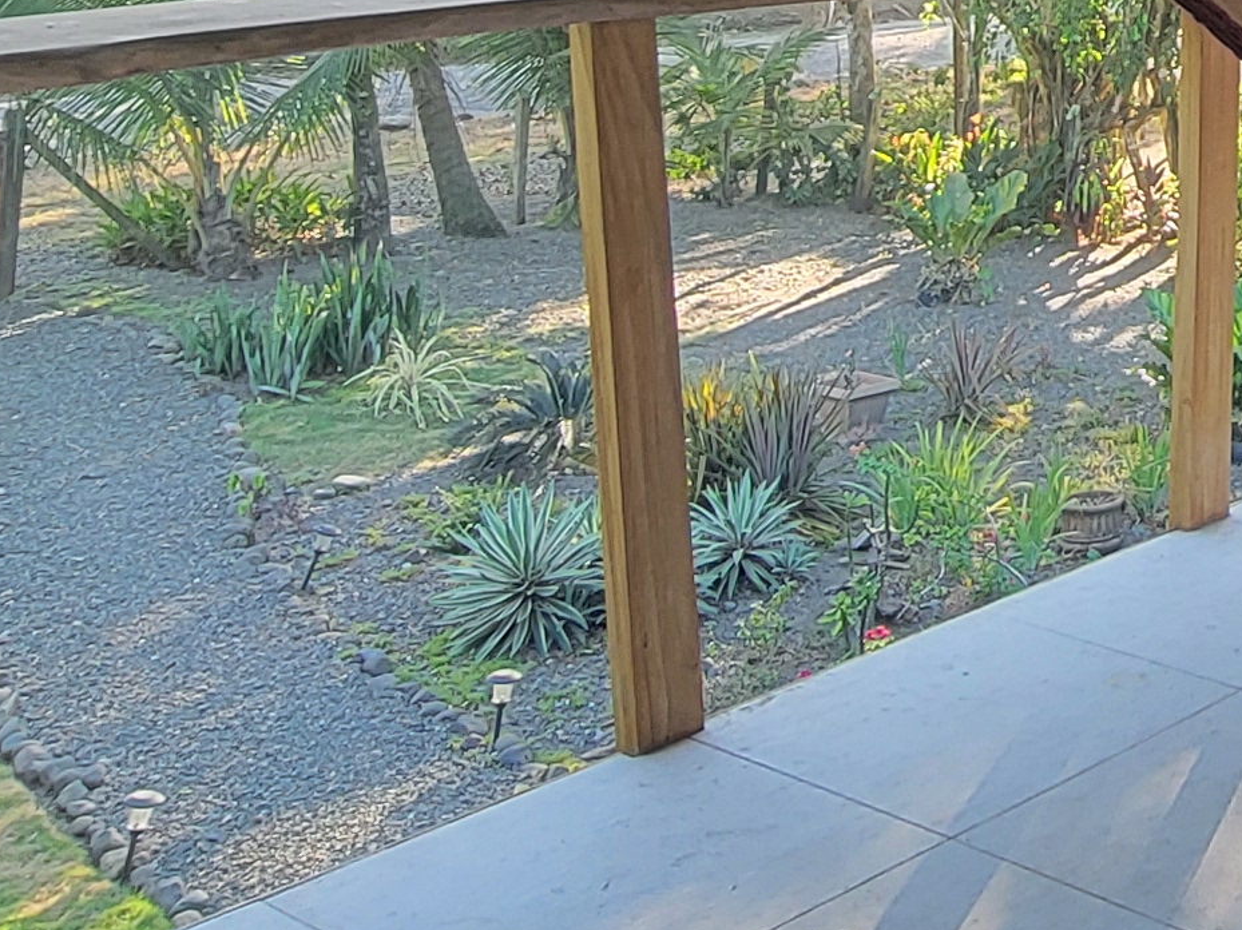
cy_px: -396
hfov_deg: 28.5
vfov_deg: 22.3
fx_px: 2008
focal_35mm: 56
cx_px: 1592
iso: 80
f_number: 2.2
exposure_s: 1/60
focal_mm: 2.2
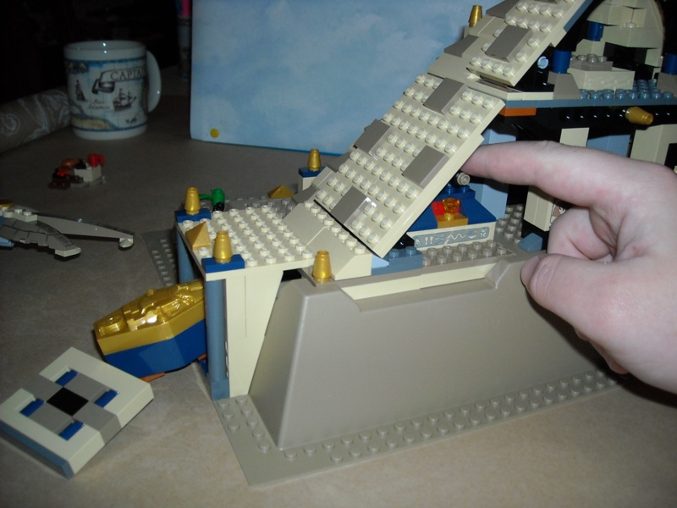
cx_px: 338
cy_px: 254
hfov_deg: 52.6
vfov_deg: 40.7
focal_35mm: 35
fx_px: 685
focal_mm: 5.7
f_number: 5.6
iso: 200
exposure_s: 1/60
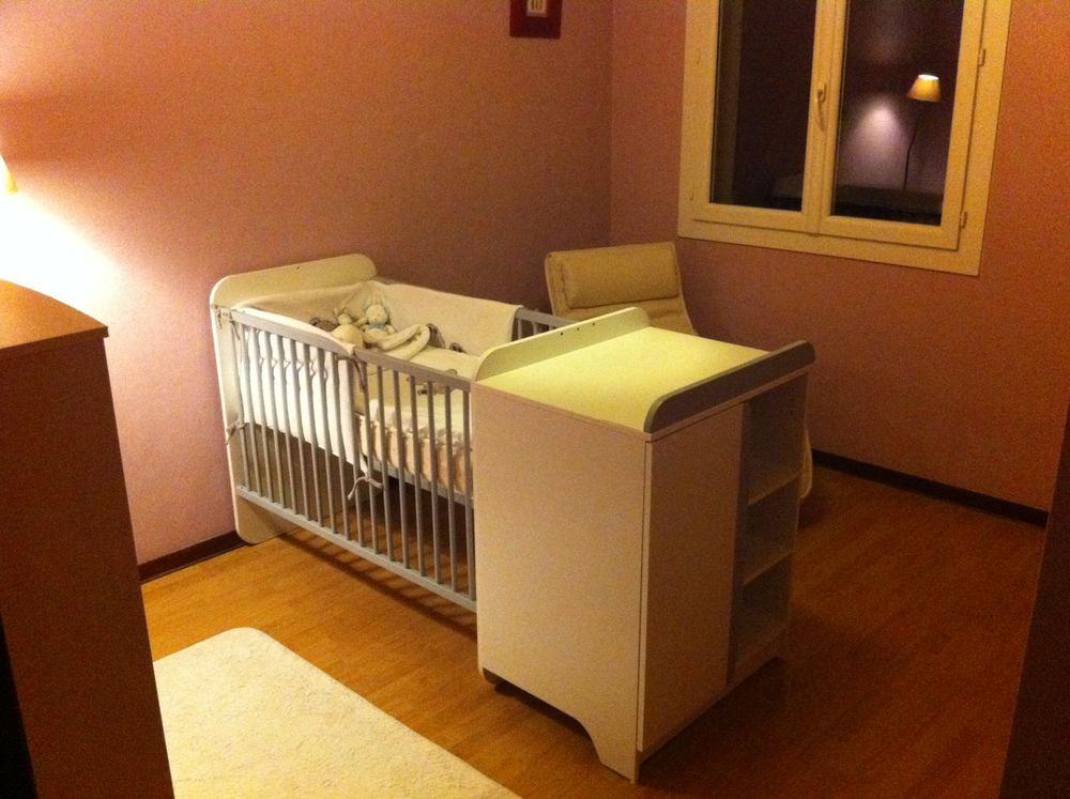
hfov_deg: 52.7
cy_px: 400
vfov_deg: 40.6
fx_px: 1080
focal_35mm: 35
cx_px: 535
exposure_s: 1/15
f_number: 2.8
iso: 800
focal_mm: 3.85
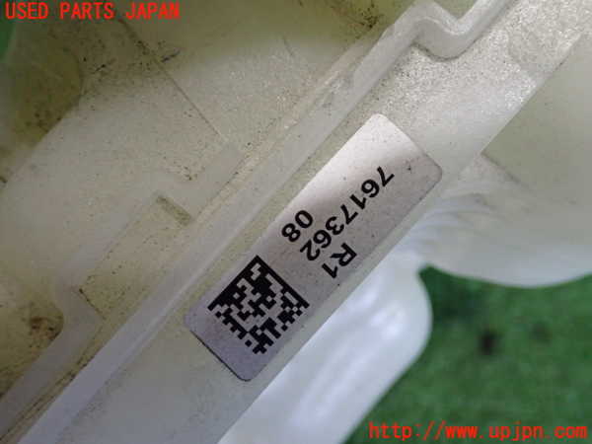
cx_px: 296
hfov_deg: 49.0
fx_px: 650
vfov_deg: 37.7
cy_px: 222
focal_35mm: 38
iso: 640
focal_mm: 6.83
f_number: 2.7
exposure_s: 1/40
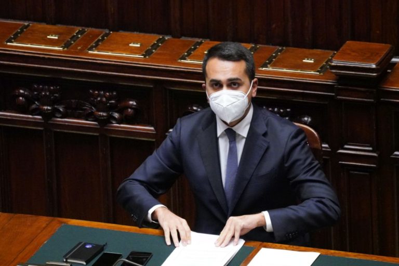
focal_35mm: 568
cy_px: 133
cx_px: 200
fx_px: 6295
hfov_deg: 3.6
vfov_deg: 2.4
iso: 12800
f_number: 5.6
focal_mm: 379
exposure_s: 1/160
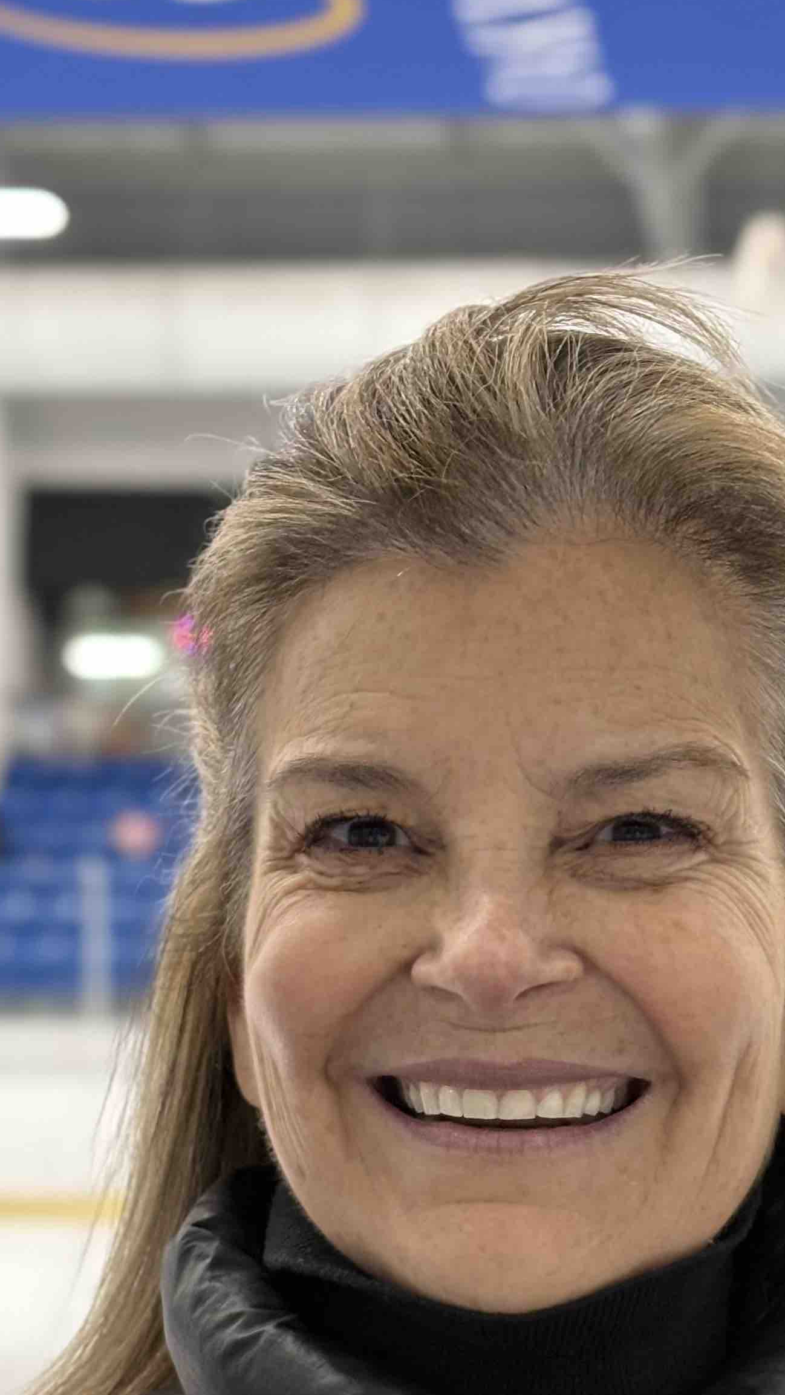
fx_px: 3663
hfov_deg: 12.2
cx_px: 561
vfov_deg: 21.3
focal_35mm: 99
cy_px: 1118
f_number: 1.6
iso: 125
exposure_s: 1/40
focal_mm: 5.96
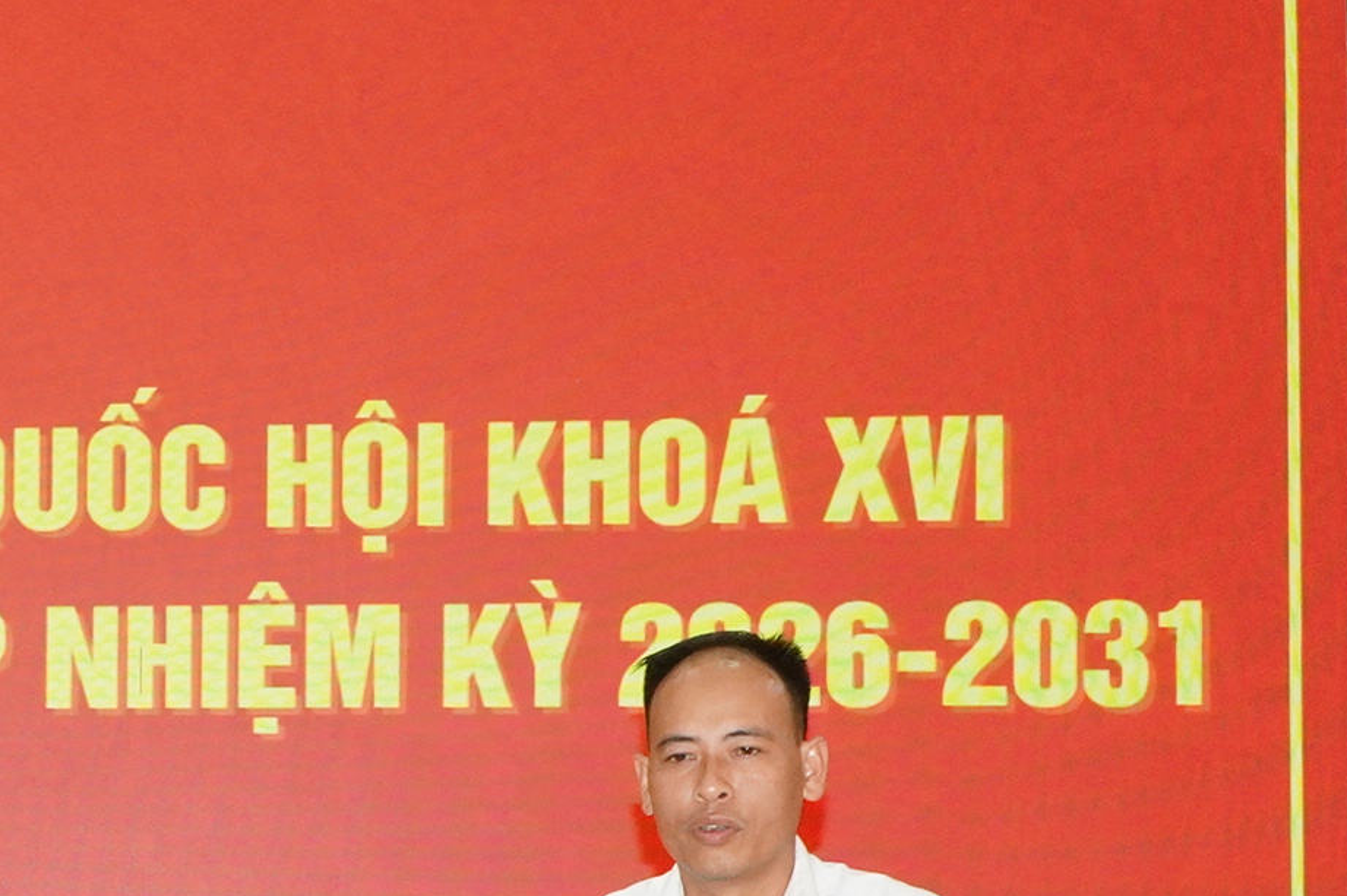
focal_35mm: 113
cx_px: -632
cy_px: 982
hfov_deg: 16.6
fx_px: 4212
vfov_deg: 12.0
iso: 2000
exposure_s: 1/60
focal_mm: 23
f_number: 9
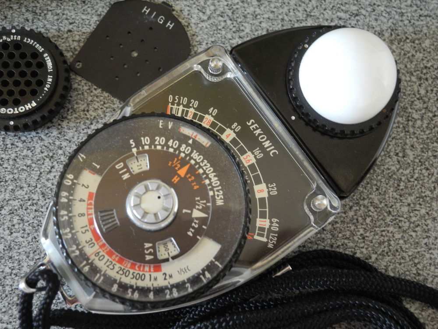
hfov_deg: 38.2
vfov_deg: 29.1
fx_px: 633
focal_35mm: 50
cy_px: 164
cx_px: 219
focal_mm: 10.7
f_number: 3.5
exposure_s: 1/30
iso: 306
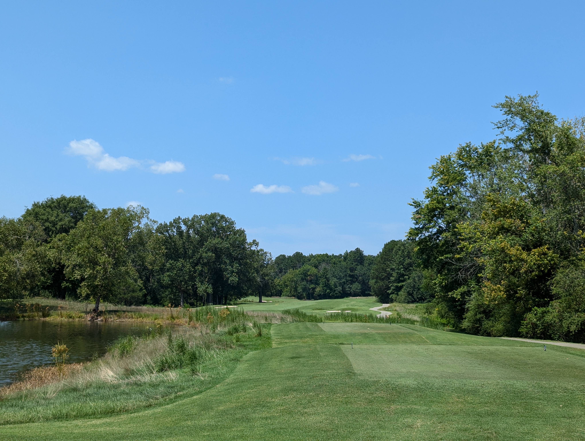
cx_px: 292
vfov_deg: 30.3
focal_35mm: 48
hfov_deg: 39.6
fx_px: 812
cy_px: 220
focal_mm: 6.81
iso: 51
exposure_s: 1/1852
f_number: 1.85
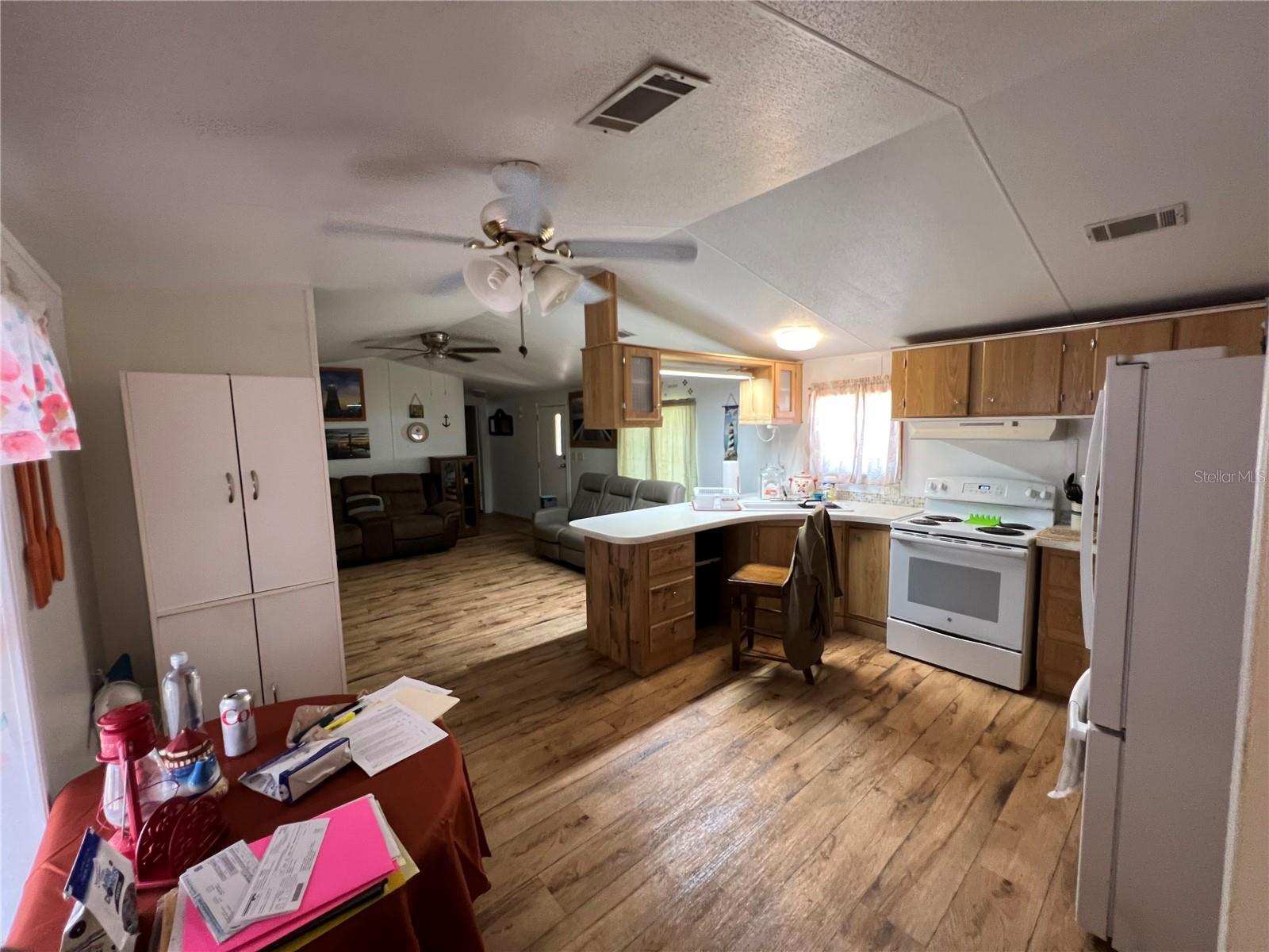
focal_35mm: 13
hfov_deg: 106.2
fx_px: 477
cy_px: 476
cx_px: 634
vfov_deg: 89.9
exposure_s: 1/60
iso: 320
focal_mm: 1.57
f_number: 1.8
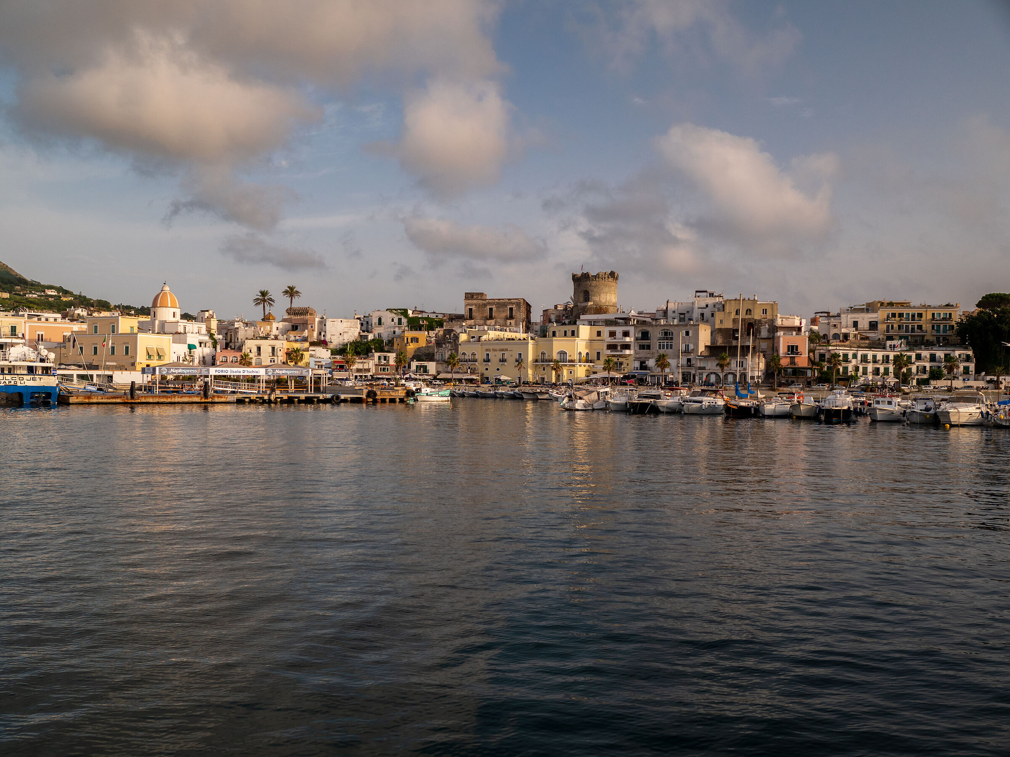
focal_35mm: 30
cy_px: 378
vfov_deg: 46.8
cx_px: 505
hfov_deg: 60.0
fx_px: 875
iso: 200
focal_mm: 15
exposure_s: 1/320
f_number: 4
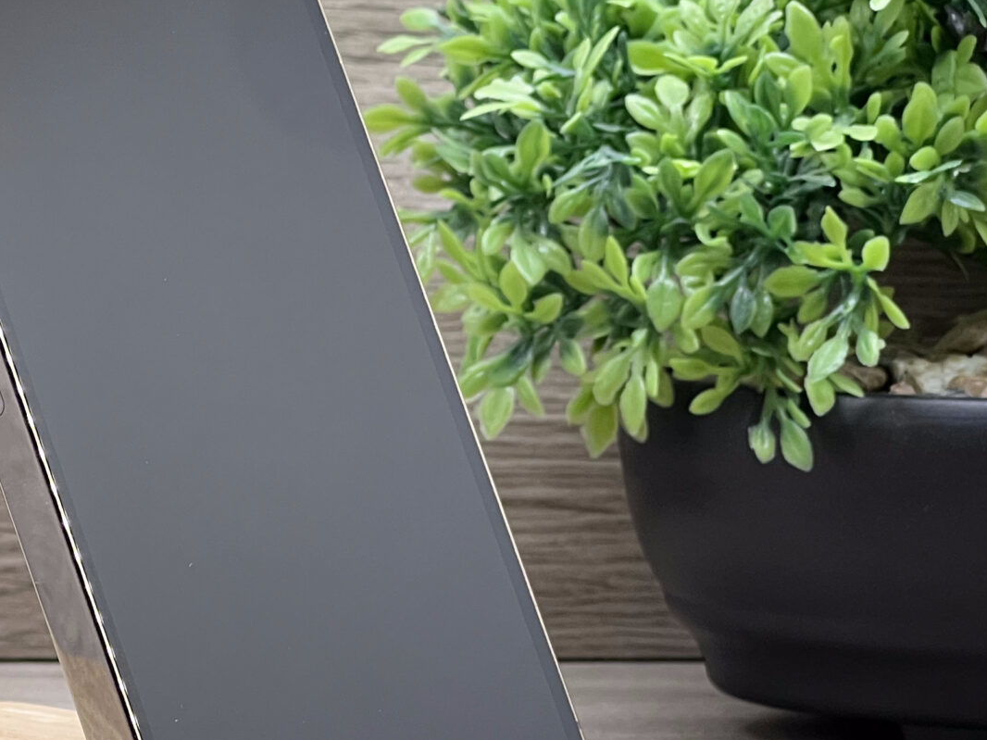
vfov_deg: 8.0
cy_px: 353
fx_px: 5274
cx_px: 73
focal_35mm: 185
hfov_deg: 10.6
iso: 125
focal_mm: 9
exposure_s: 1/100
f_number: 2.8
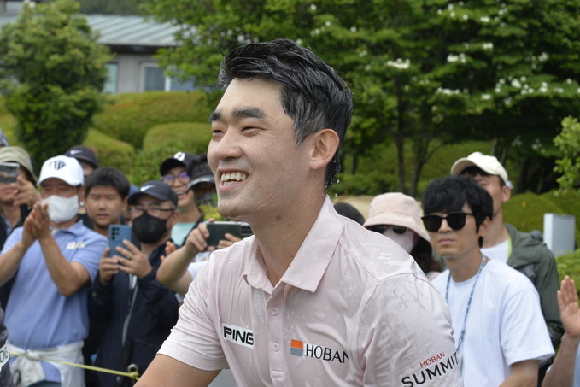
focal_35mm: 99
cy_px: 212
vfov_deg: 13.8
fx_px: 1595
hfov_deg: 20.6
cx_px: 208
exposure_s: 1/1250
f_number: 11
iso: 1600
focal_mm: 70
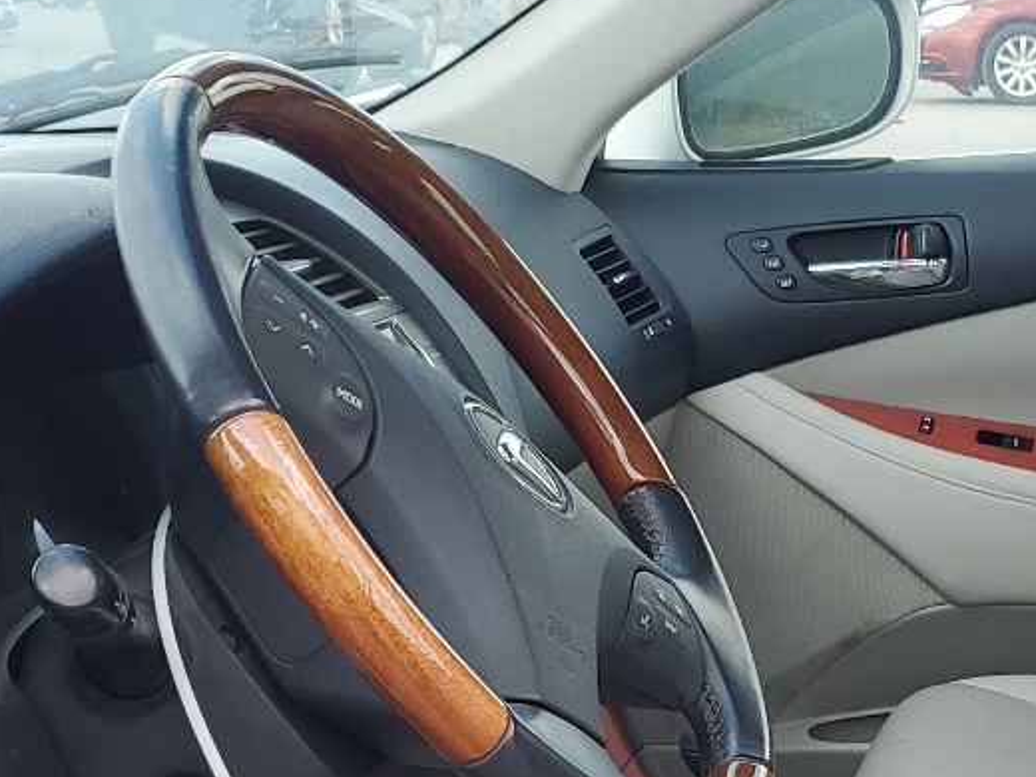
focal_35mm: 80
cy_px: 1132
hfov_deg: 23.8
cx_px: 914
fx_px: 2394
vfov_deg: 16.9
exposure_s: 1/435
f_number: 1.5
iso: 50
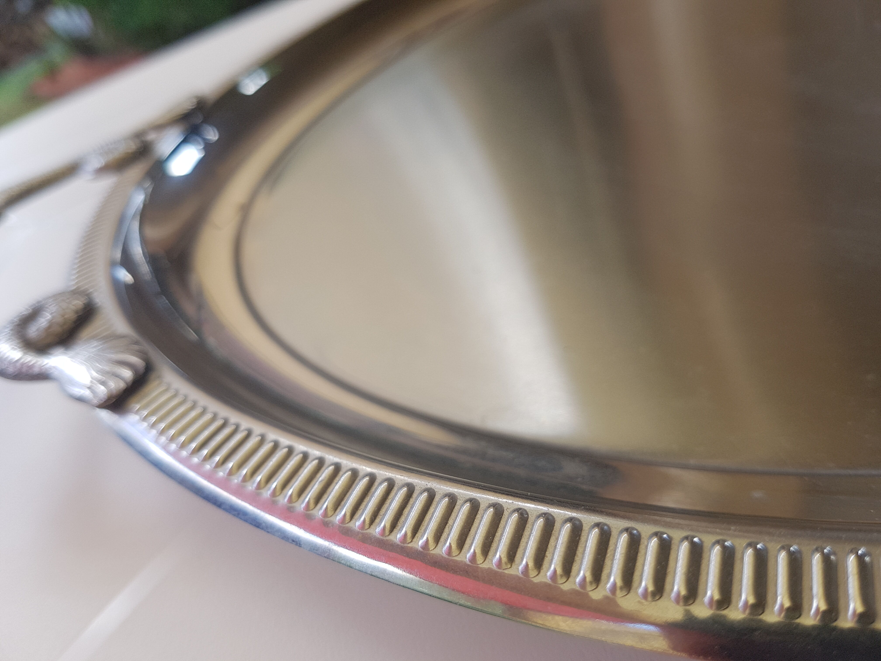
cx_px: 440
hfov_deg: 67.3
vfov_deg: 53.1
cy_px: 330
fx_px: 662
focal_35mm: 26
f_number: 1.7
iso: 50
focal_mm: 4.2
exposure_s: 1/139
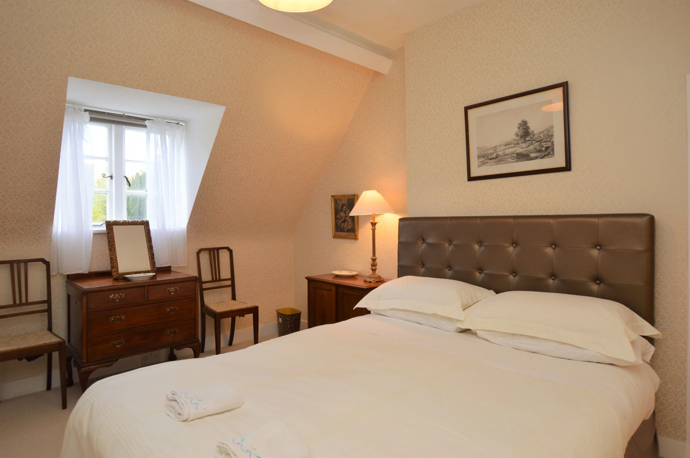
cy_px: 229
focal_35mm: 20
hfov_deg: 85.5
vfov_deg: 63.1
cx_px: 345
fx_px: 373
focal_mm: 13
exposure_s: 1/125
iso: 400
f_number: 5.6
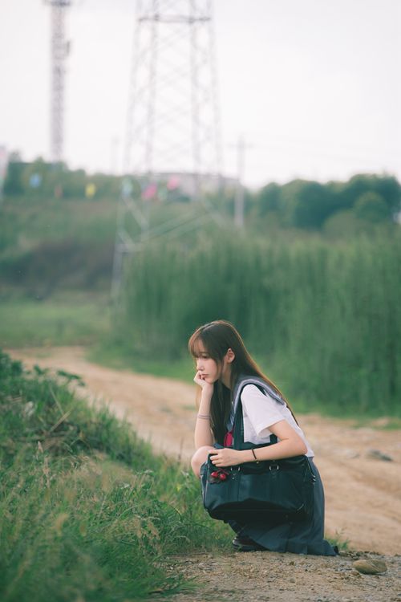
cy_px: 301
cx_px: 200
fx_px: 2723
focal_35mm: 163
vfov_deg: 12.6
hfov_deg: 8.4
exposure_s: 1/250
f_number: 4
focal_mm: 163
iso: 250
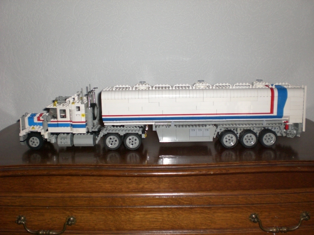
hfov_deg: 49.0
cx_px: 157
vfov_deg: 37.7
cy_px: 118
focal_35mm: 38
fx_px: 345
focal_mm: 6.3
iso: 200
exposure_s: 1/60
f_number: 3.1
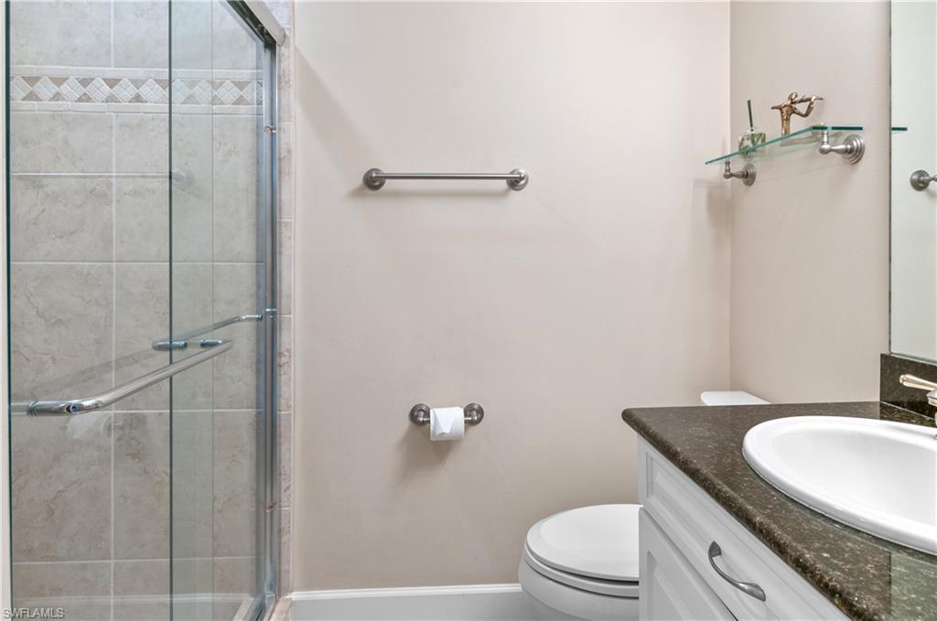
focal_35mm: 21
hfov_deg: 81.3
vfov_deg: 59.3
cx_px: 468
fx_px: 546
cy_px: 310
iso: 200
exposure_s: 1/2.5
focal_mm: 14
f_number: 8
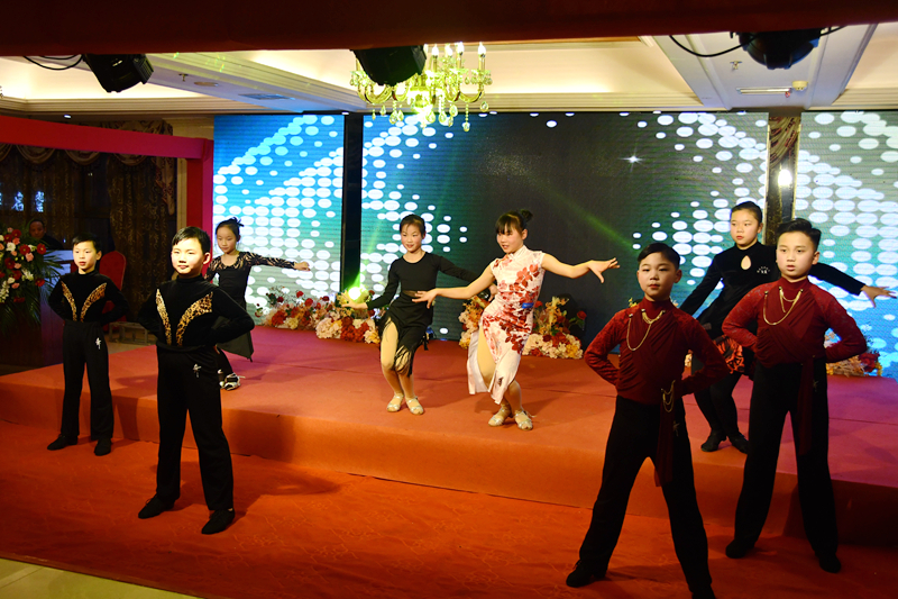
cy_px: 300
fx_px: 898
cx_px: 449
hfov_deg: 53.1
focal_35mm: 36
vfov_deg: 36.9
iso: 1100
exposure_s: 1/125
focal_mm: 24
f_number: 3.8
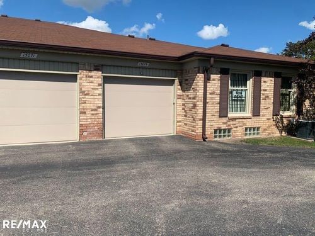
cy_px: 118
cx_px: 158
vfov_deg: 53.1
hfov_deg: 67.3
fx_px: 237
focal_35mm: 26
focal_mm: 4.25
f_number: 1.8
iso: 25
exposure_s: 1/2915
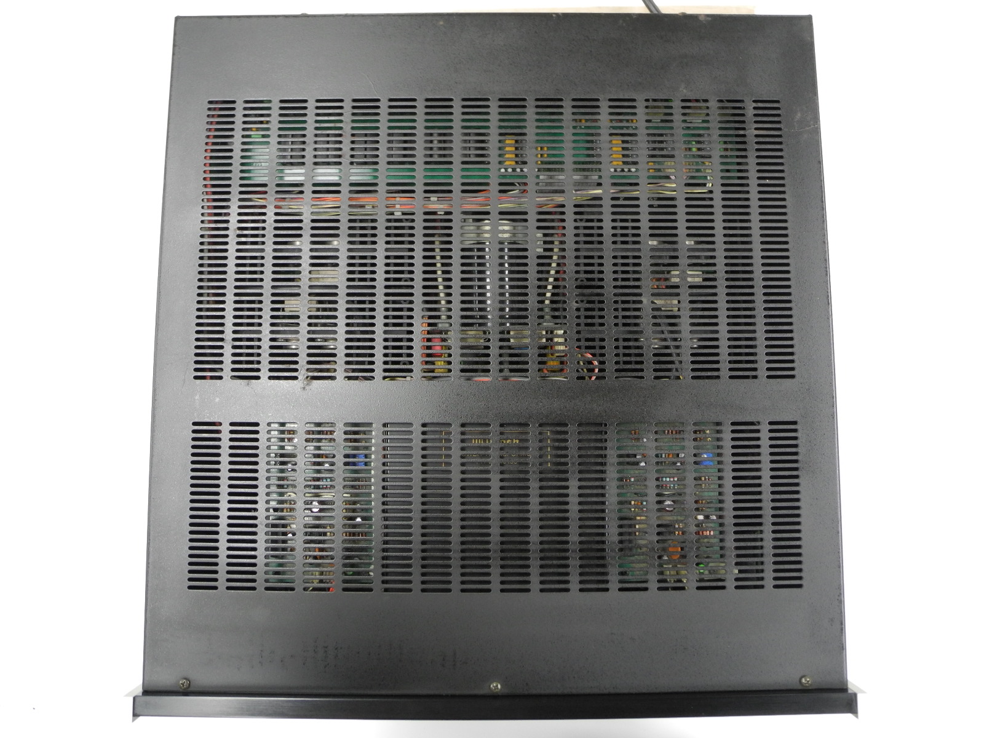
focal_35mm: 30
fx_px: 853
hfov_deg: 60.0
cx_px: 492
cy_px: 369
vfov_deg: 46.8
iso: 360
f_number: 2.8
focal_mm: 6.4
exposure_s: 1/30
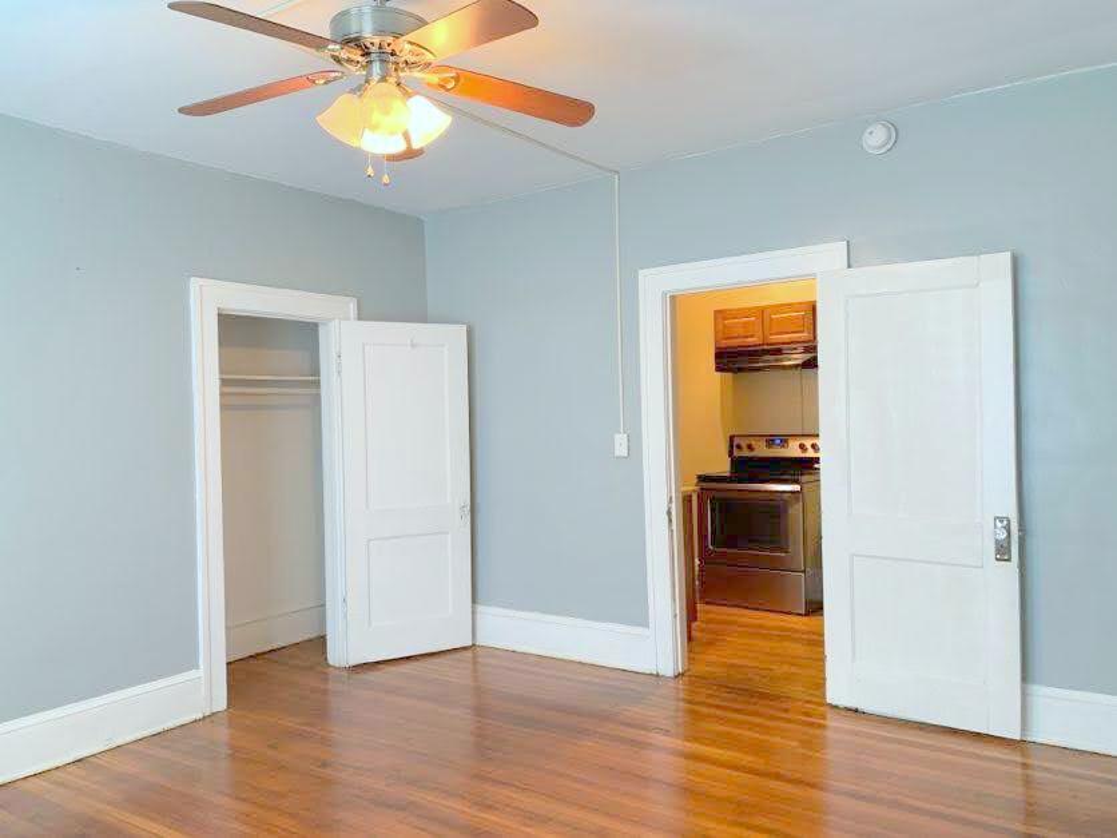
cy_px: 419
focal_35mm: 26
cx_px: 558
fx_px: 839
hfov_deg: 67.3
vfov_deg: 53.1
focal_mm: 4.25
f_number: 1.8
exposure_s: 1/60
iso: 320
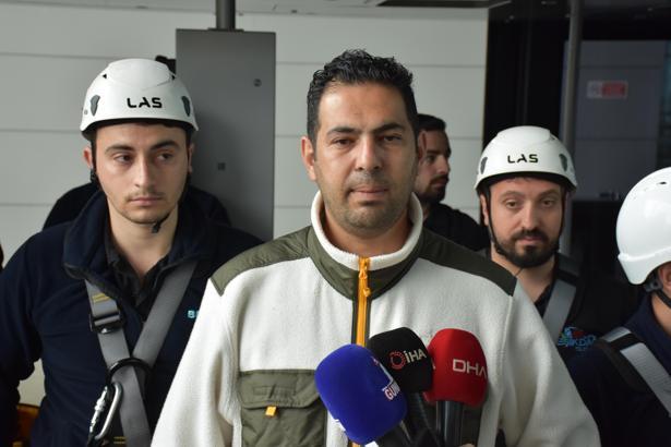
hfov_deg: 33.4
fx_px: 1118
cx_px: 336
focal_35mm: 60
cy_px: 224
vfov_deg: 22.6
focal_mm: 40
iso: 800
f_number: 6.3
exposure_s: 1/160
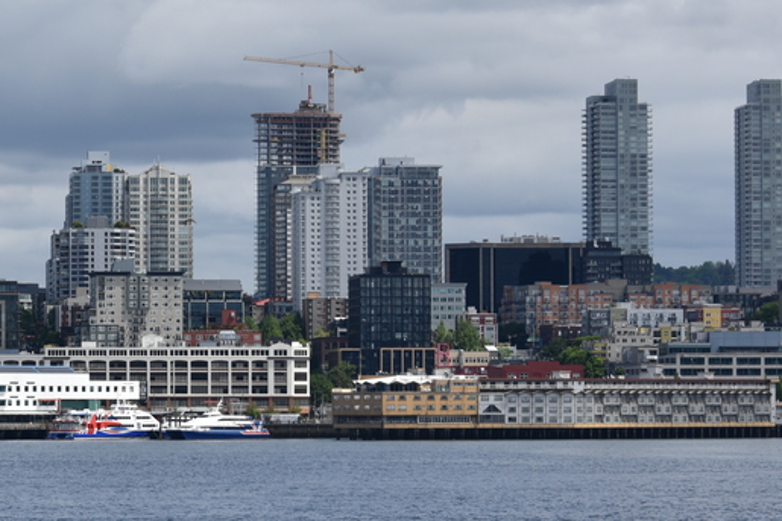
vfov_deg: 6.7
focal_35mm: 204
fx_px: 4430
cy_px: 164
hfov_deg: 10.0
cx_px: 87
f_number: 9
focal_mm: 82
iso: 100
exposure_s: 1/320
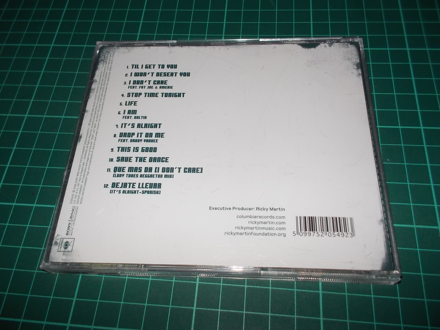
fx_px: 369
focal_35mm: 29
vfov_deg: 48.2
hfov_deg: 61.7
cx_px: 220
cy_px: 165
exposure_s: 1/30
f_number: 3.3
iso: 200
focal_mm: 4.1
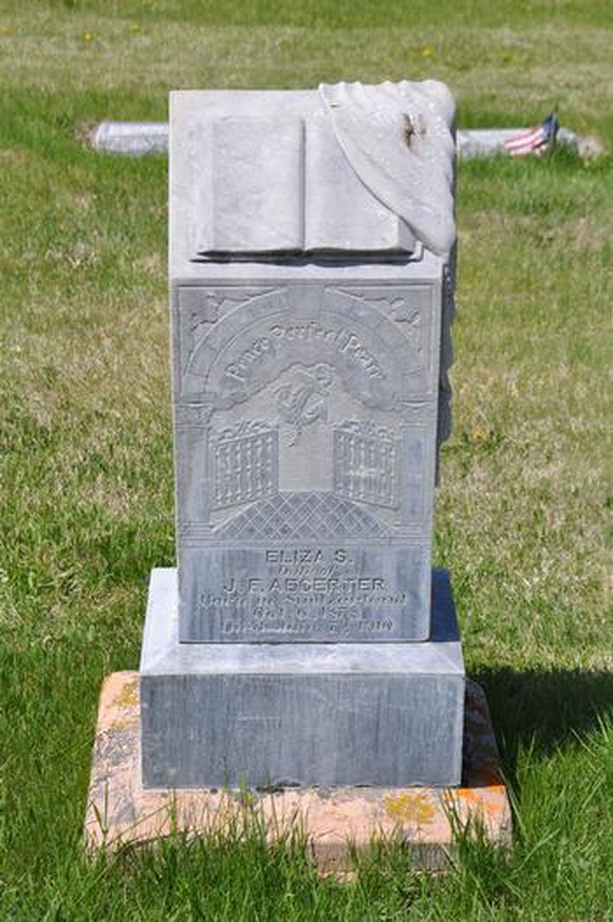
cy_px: 461
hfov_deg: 17.4
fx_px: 1997
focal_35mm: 78
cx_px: 306
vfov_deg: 26.0
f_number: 9.5
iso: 200
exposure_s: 1/350
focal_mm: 52
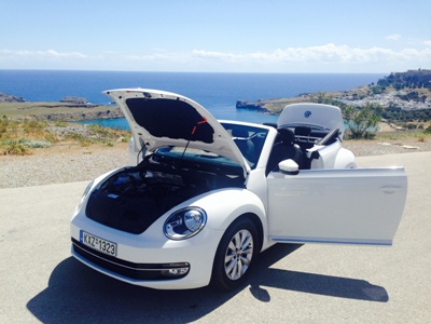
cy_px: 162
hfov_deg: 55.4
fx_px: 411
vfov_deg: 42.9
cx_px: 216
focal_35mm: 33
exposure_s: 1/2088
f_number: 2.4
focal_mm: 4.12
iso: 50
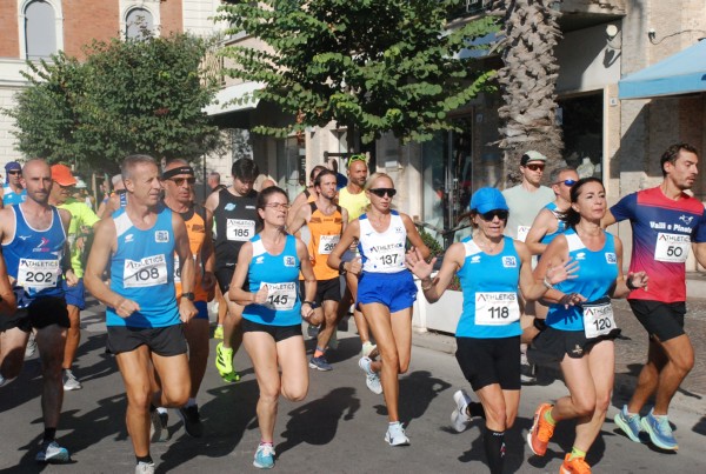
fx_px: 1297
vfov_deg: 20.7
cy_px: 237
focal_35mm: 66
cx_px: 353
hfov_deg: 30.4
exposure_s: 1/2000
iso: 1000
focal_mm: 44
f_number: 9
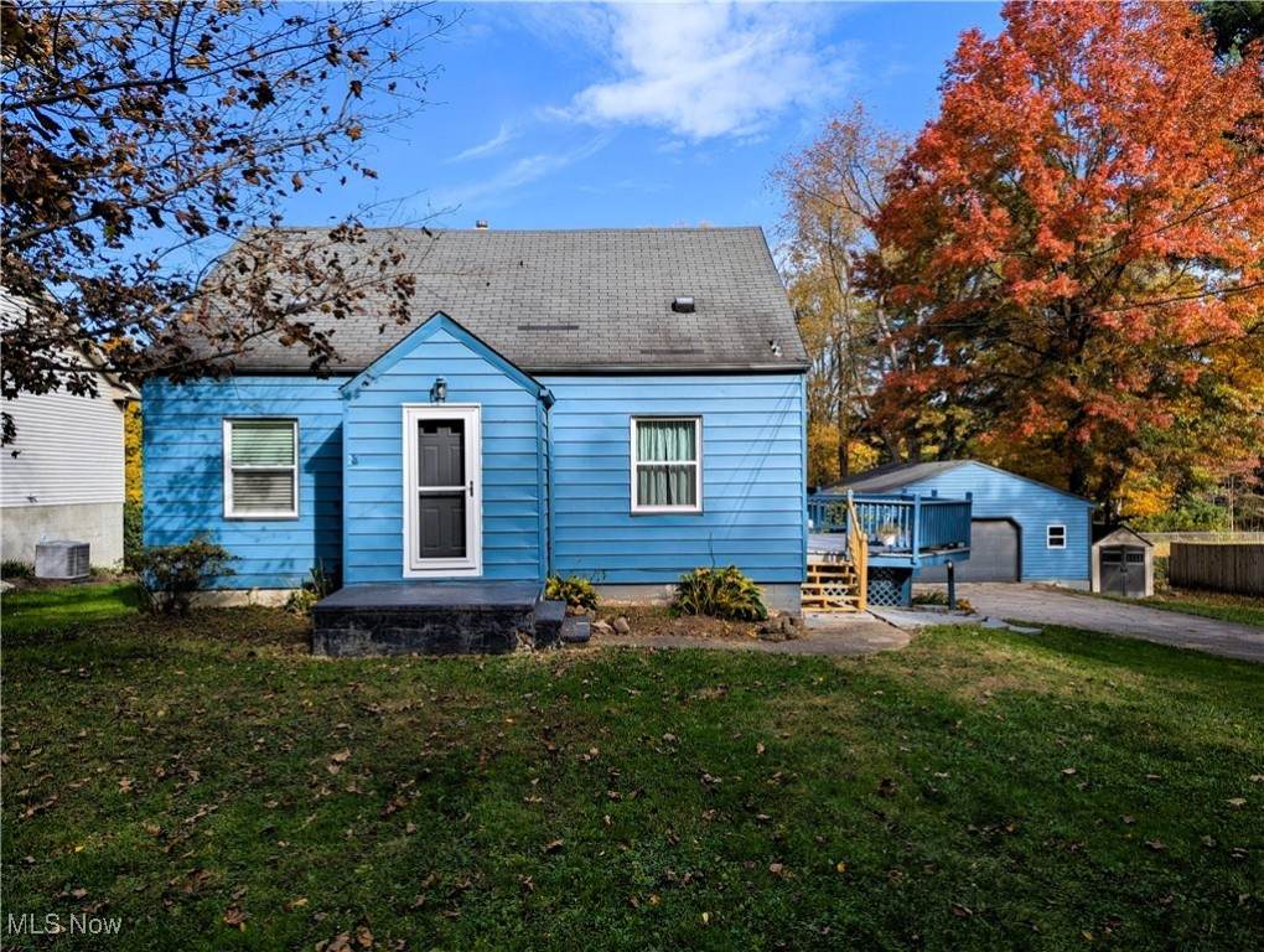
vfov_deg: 56.9
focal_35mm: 24
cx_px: 632
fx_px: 878
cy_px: 476
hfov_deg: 71.5
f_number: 1.85
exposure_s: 1/1258
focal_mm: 6.81
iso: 47
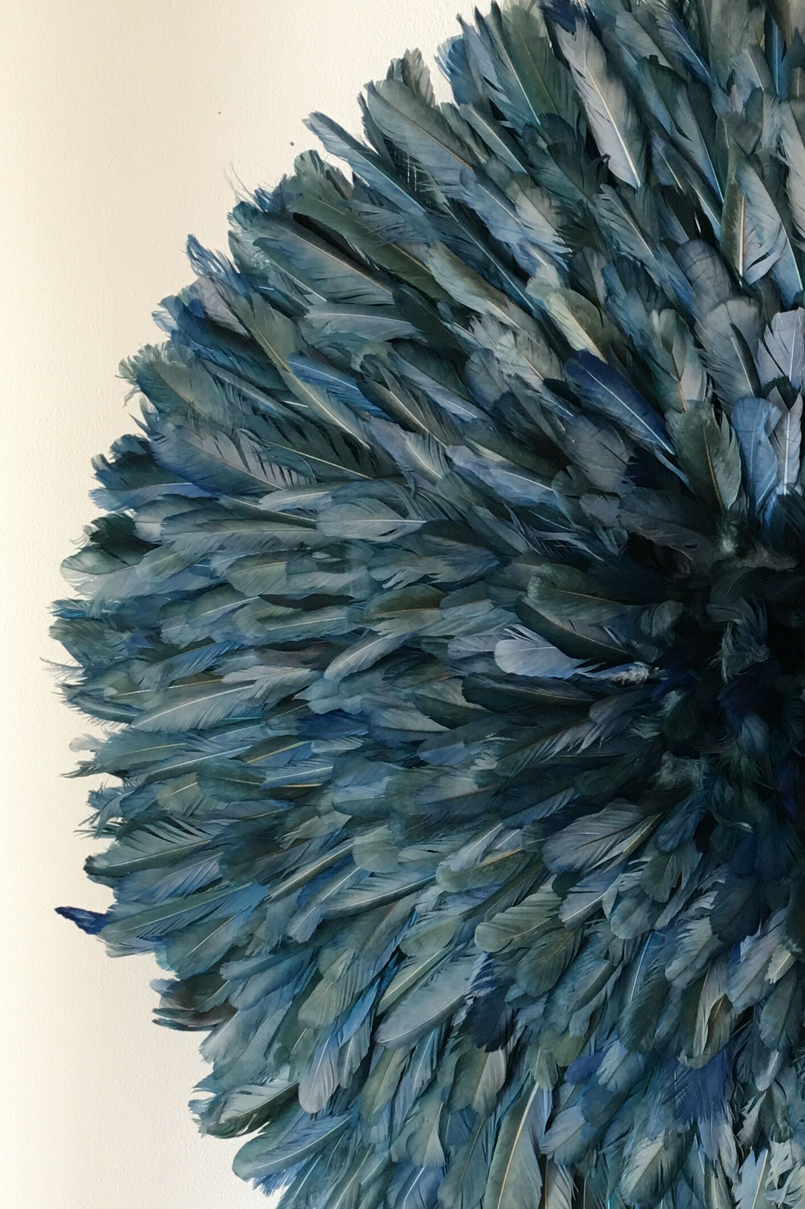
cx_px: 794
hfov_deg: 22.9
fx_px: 1912
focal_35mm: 57
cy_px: 672
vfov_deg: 35.0
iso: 32
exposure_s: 1/33
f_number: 2.2
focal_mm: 4.15
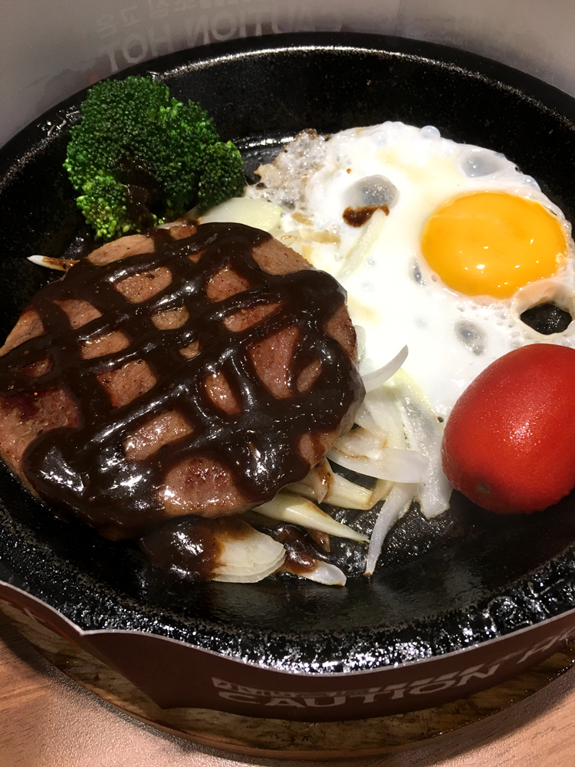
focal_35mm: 29
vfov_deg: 61.7
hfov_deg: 48.2
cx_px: 288
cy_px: 384
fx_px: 642
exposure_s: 1/33
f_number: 2.2
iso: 50
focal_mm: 4.15
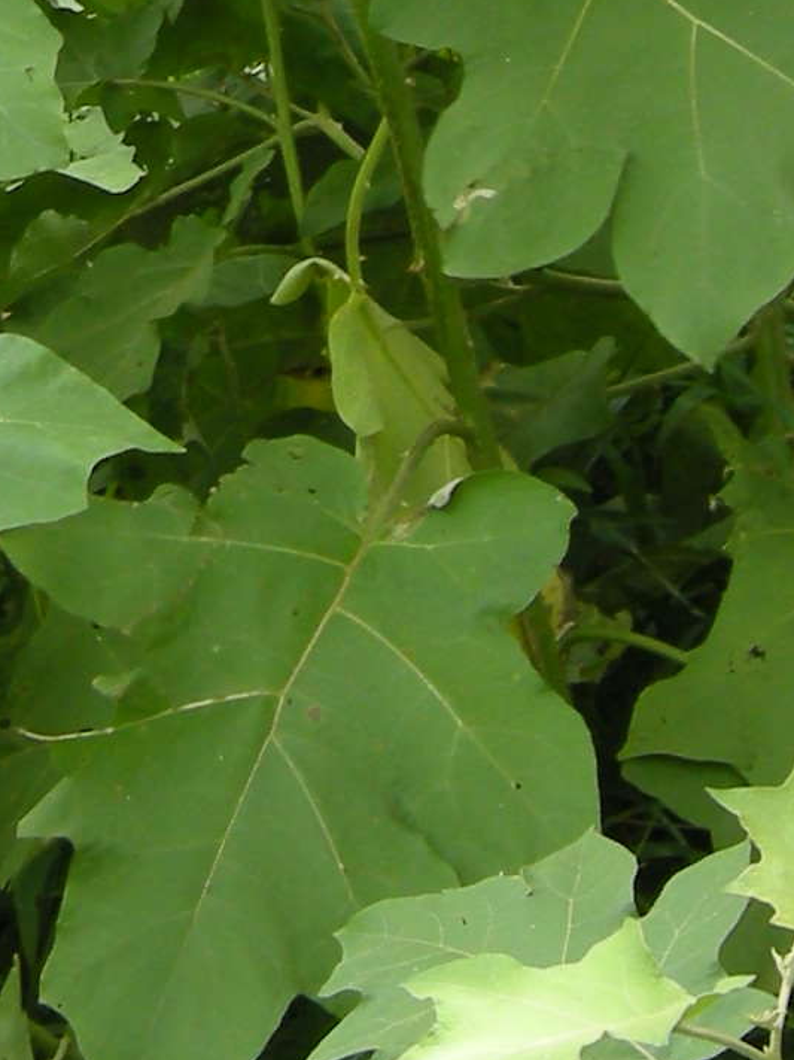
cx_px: -43
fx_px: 6027
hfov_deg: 7.5
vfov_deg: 9.9
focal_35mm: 197
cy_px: -306
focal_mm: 7.5
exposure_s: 1/63.3
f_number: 3
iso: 64
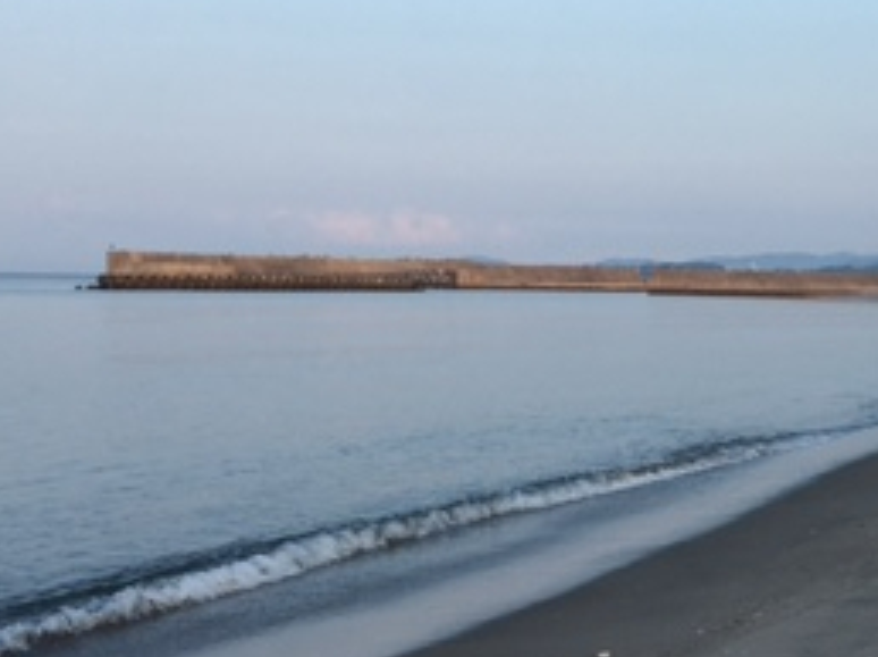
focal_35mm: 72
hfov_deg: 25.9
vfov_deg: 20.4
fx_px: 1825
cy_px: 296
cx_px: 837
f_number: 2.2
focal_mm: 4.15
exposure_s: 1/549
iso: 25
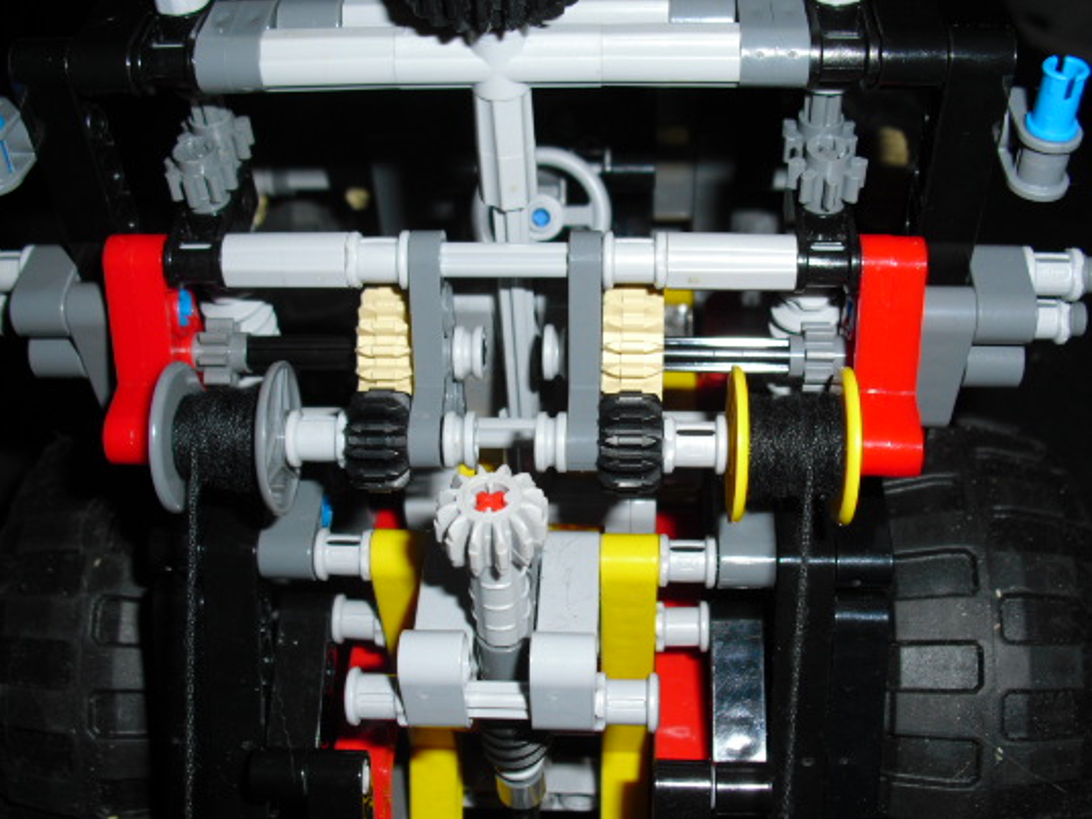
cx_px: 546
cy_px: 407
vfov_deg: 33.6
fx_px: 1356
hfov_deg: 43.9
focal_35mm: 43
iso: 100
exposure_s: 1/60
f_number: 3.1
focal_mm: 6.3
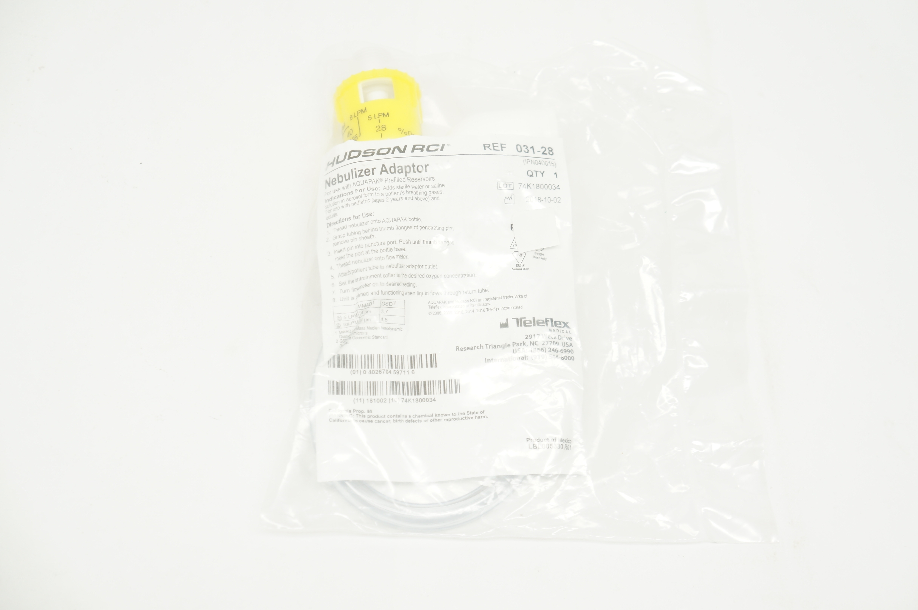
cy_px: 305
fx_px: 1376
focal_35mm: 54
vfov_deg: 25.0
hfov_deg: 36.9
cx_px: 459
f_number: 5
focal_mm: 36
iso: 400
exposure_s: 1/100
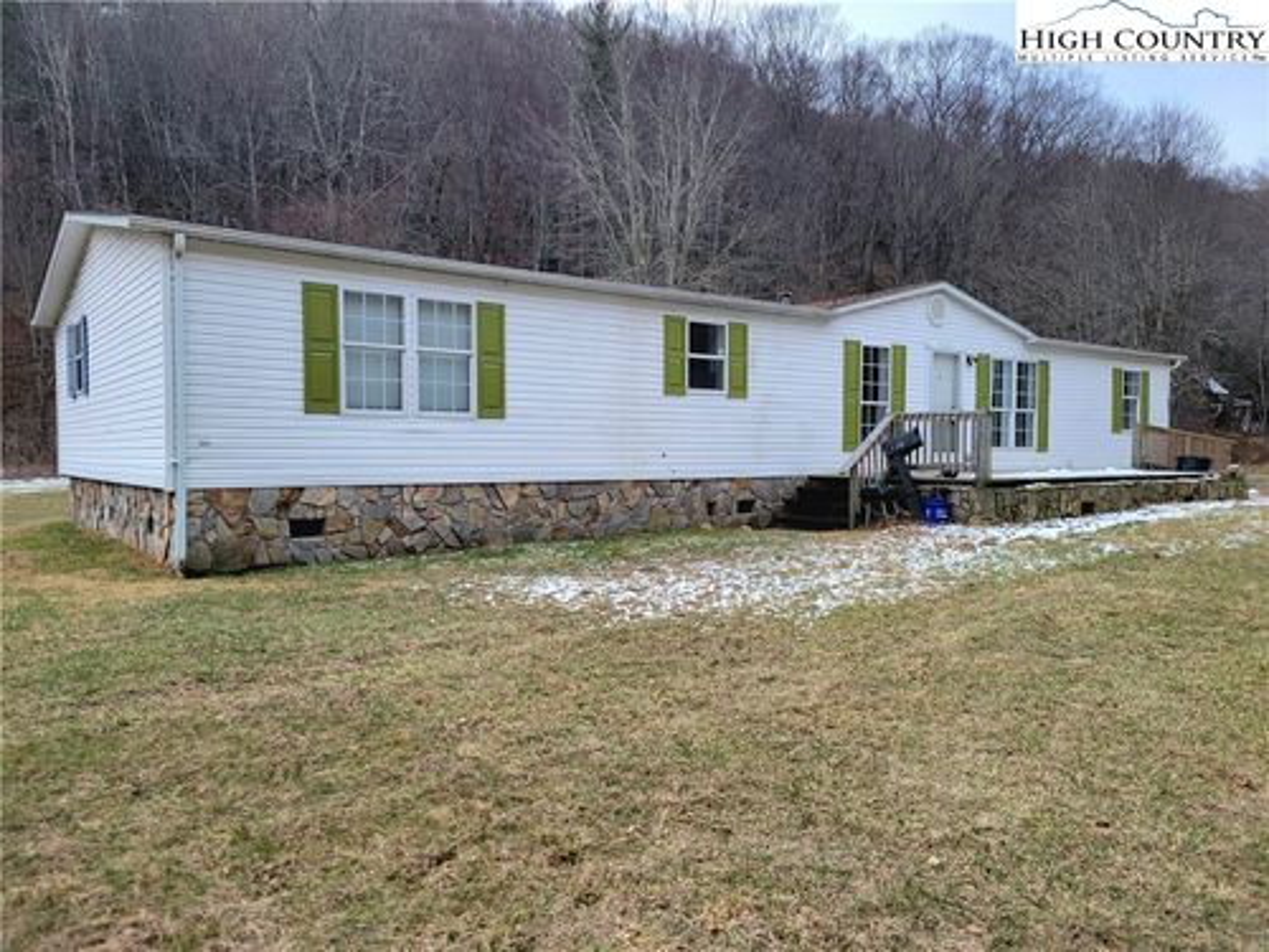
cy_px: 476
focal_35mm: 26
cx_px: 634
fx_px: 953
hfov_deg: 67.3
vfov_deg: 53.1
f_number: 1.8
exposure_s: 1/435
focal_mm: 5.4
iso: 40
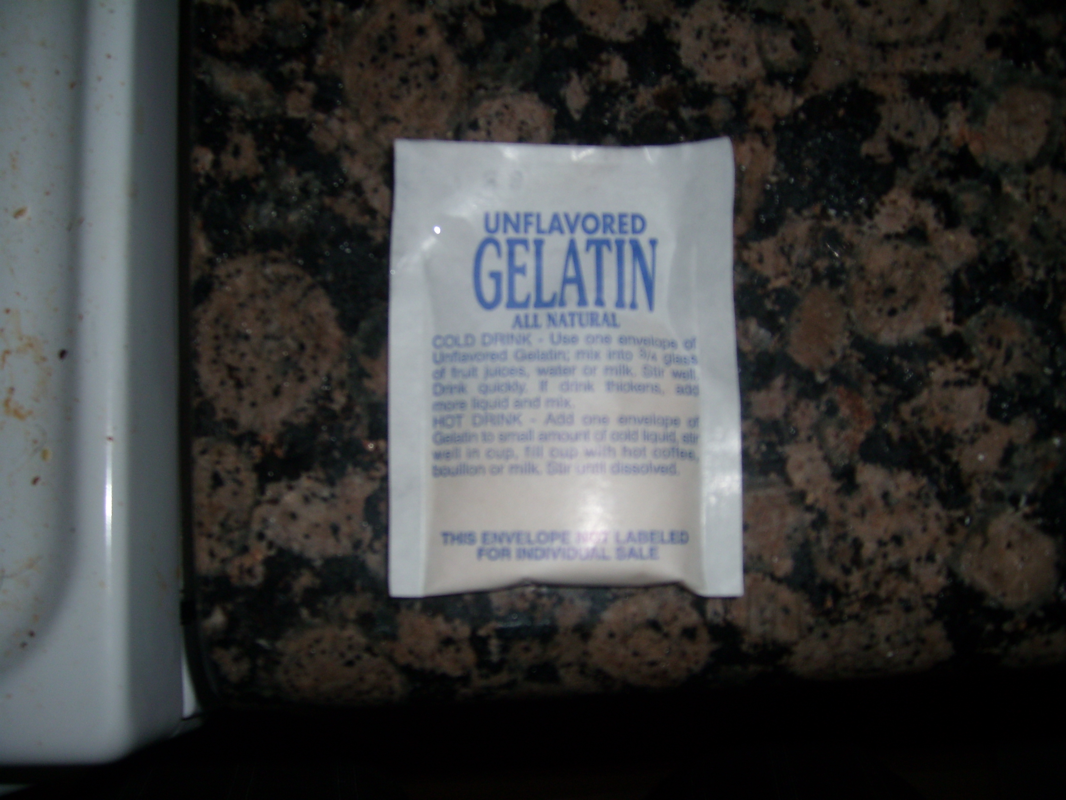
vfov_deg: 40.7
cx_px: 533
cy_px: 400
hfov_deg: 52.6
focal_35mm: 35
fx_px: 1078
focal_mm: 5.8
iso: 50
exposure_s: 1/30
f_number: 7.1
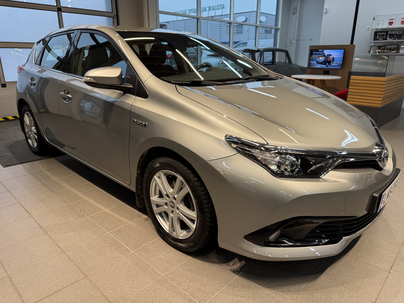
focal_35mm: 24
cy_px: 152
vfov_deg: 56.8
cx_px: 202
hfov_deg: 71.6
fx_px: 280
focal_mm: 6.76
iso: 64
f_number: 1.78
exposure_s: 1/100
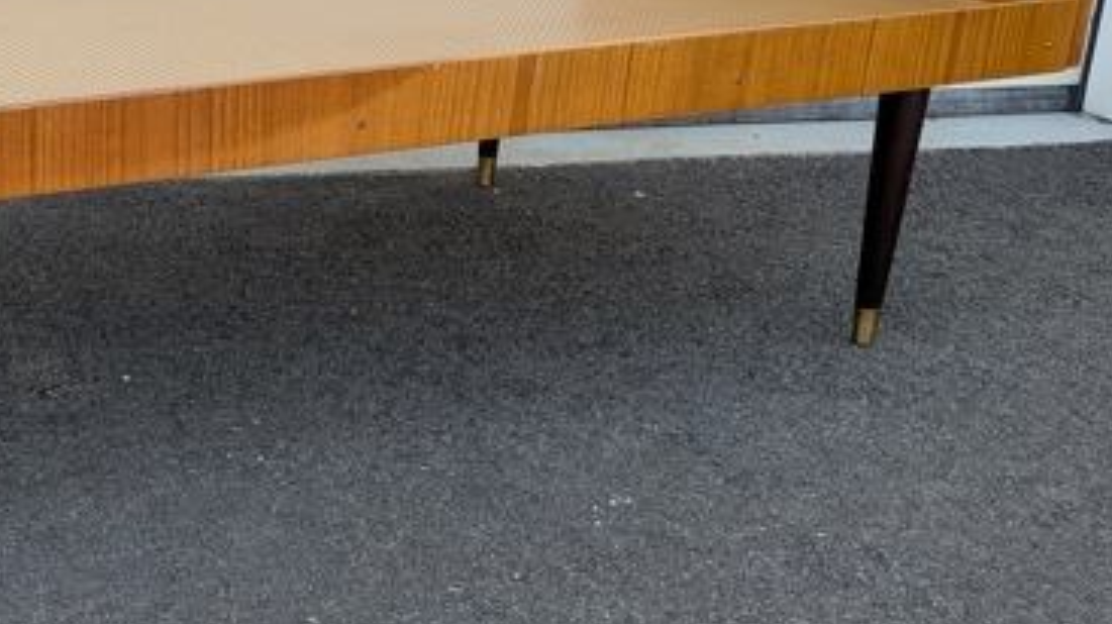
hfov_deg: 33.6
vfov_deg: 21.0
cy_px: 291
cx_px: 9
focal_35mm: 57
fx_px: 1680
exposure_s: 1/180
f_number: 1.7
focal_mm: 4.53
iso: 29
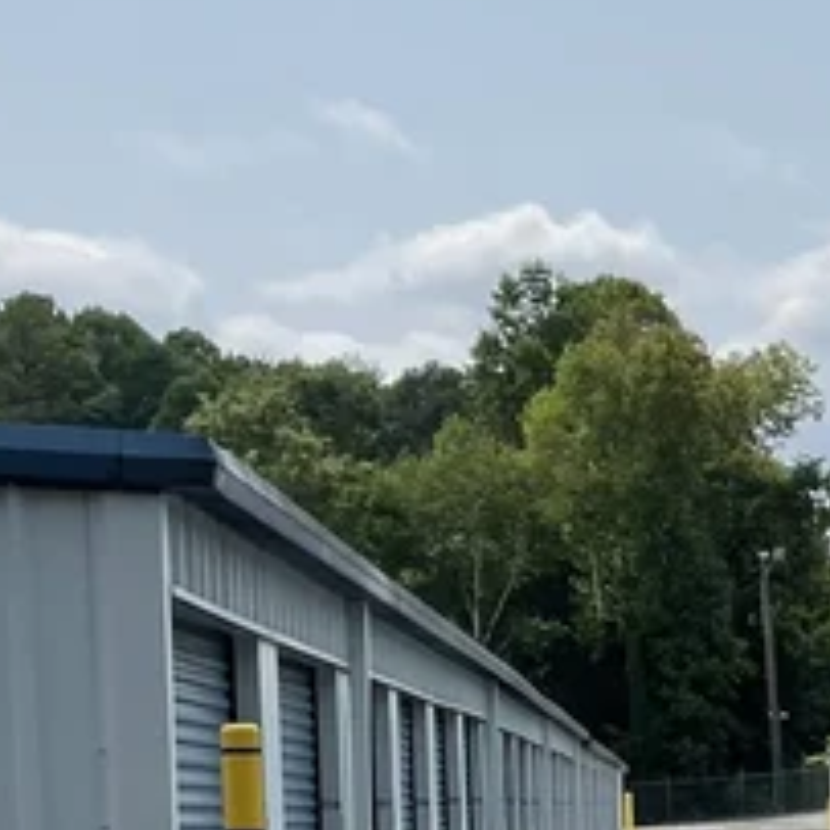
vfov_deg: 14.9
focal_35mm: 113
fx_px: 3065
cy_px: 1010
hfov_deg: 14.0
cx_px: 1398
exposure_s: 1/4831
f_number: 1.6
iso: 32
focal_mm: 4.2
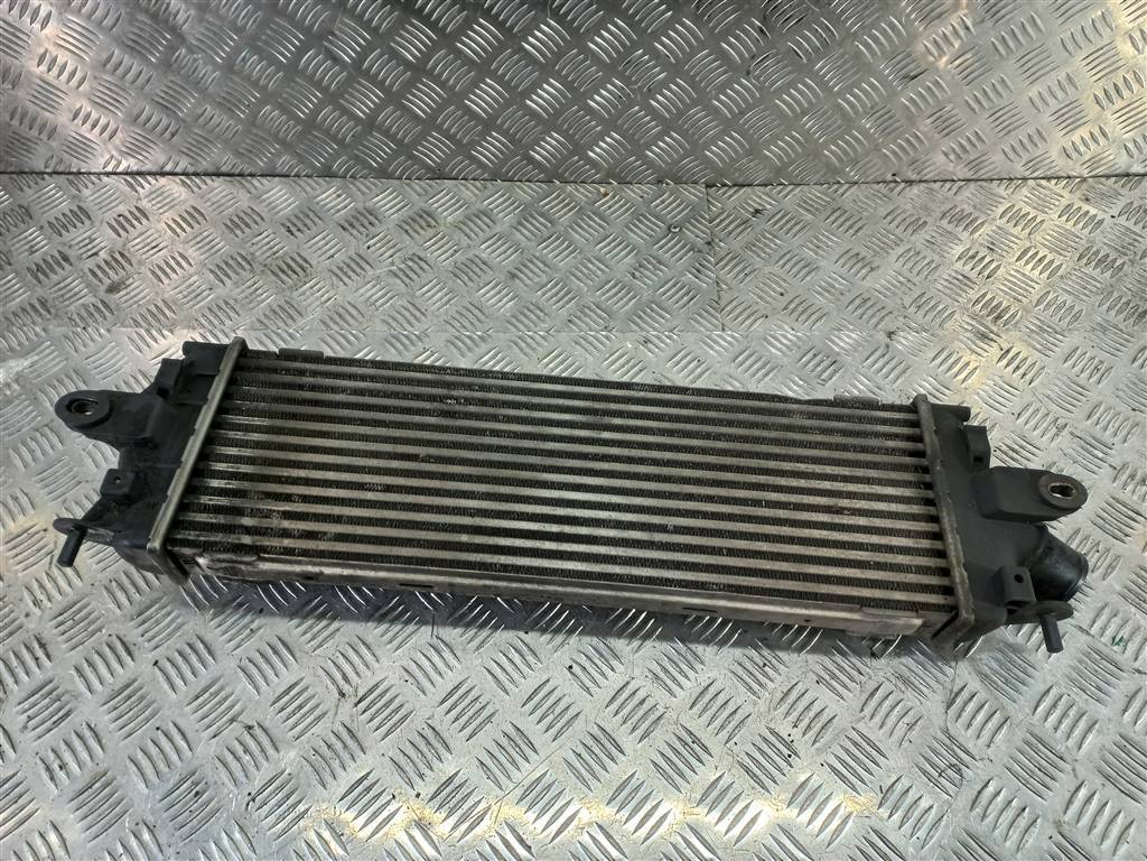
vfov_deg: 54.9
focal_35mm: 25
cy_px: 430
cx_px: 574
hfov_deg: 69.4
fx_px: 828
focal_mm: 4.6
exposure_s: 1/50
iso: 64
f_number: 1.8
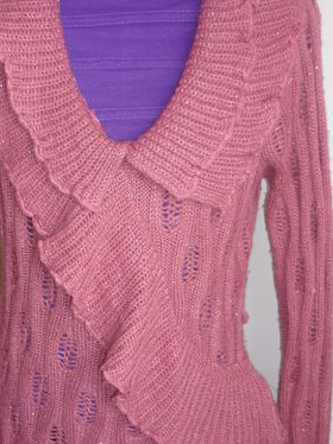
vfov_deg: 36.1
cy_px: 262
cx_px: 132
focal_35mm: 53
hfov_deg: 27.4
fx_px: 681
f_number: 2.8
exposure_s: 1/30
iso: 100
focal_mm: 5.5
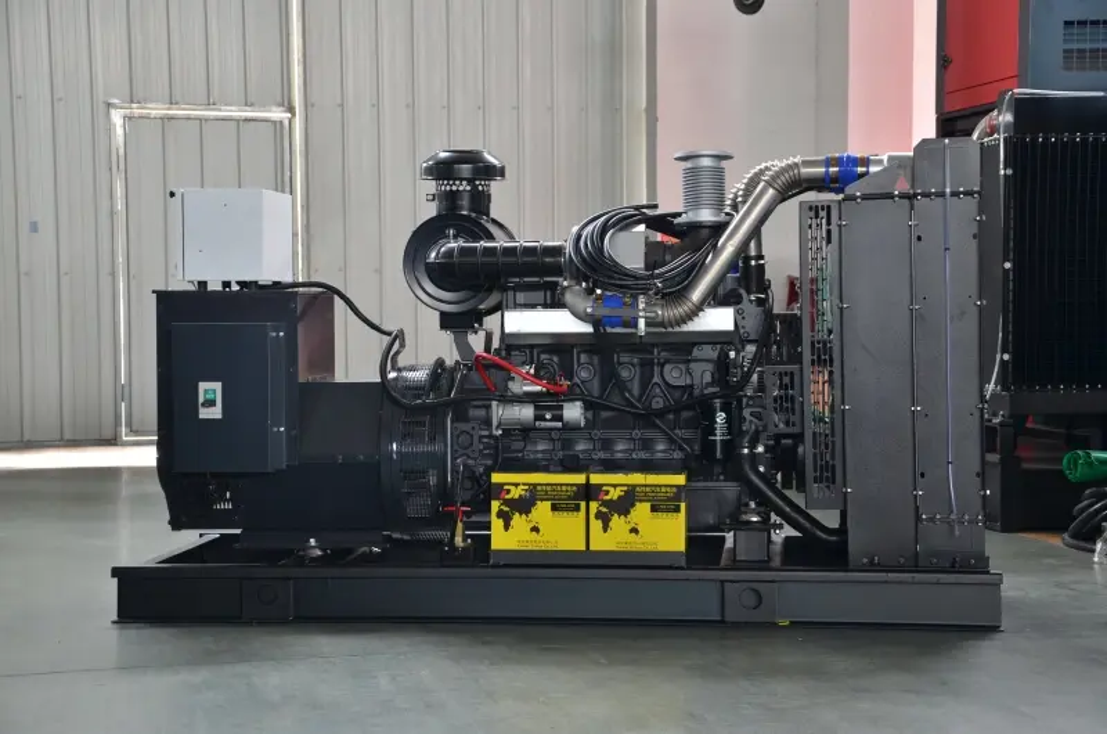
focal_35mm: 68
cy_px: 367
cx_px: 554
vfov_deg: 20.1
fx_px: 2071
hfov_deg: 29.9
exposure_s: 1/13
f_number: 4.8
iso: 160
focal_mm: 45
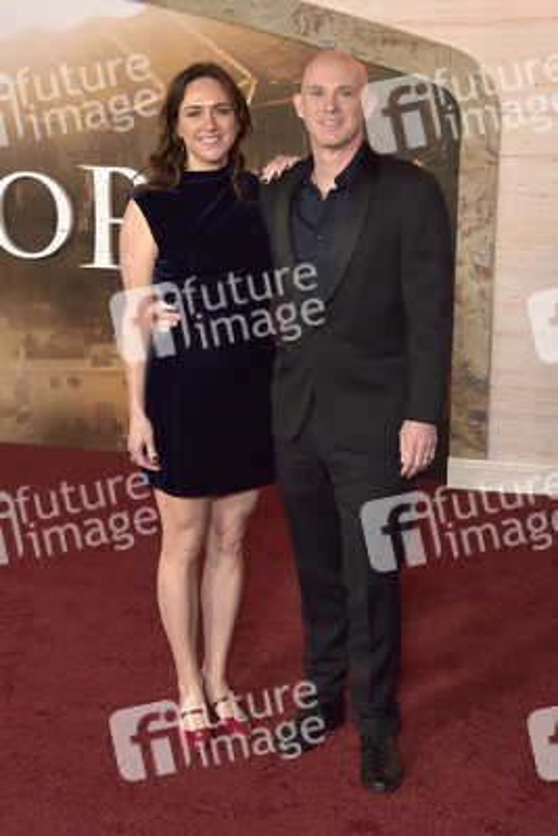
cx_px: 279
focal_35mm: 48
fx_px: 1115
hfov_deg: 28.1
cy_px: 418
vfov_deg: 41.1
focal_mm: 48
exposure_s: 1/250
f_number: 5.6
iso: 1000
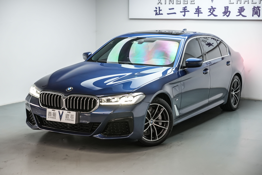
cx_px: 131
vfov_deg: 20.0
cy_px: 88
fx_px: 495
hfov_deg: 29.6
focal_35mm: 68
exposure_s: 1/100
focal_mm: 68
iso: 3200
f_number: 4
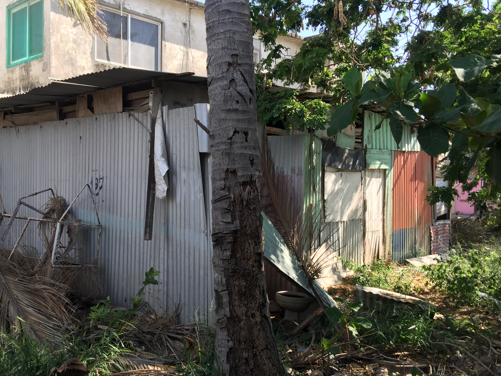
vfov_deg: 40.6
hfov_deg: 52.6
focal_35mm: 35
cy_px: 214
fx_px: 507
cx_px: 259
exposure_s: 1/482
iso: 32
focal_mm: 4.15
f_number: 2.2
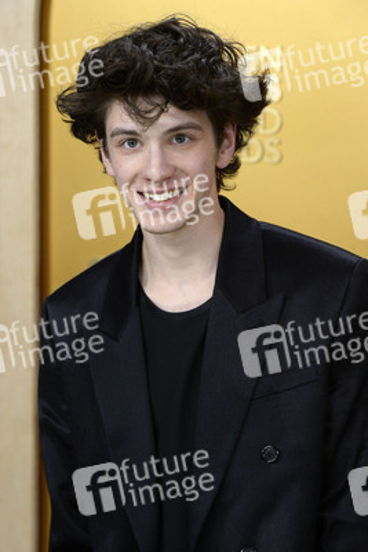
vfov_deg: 14.6
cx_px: 184
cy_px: 276
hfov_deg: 9.8
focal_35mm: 140
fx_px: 2145
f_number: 6.3
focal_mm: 140
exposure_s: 1/250
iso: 2500
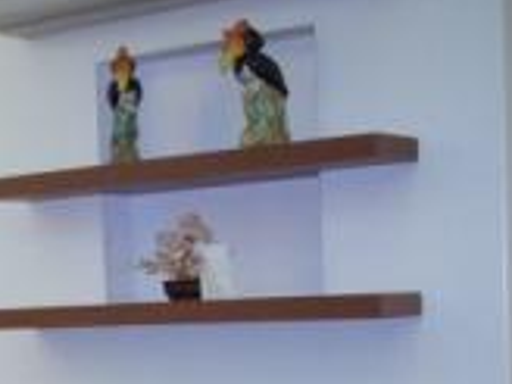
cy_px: 515
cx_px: -56
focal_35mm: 101
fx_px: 1494
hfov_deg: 18.7
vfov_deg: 14.0
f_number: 2.8
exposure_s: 1/30
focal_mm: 6.2
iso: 200
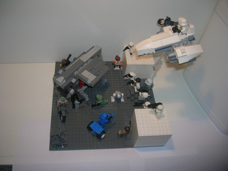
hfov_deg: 54.0
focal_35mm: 34
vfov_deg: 41.8
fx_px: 224
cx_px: 114
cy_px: 86
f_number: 2.9
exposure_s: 1/60.1
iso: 50
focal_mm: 5.7
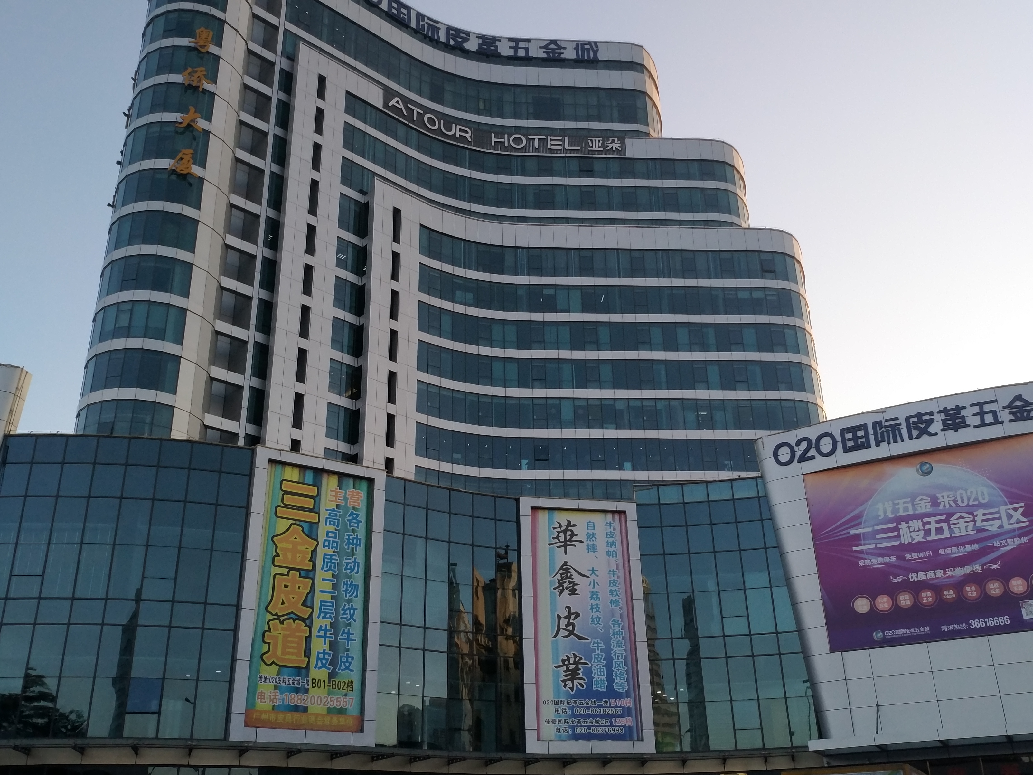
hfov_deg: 52.6
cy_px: 407
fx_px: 1044
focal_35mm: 35
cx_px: 528
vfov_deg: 40.7
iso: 200
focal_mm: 4.73
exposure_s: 1/269
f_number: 2.2
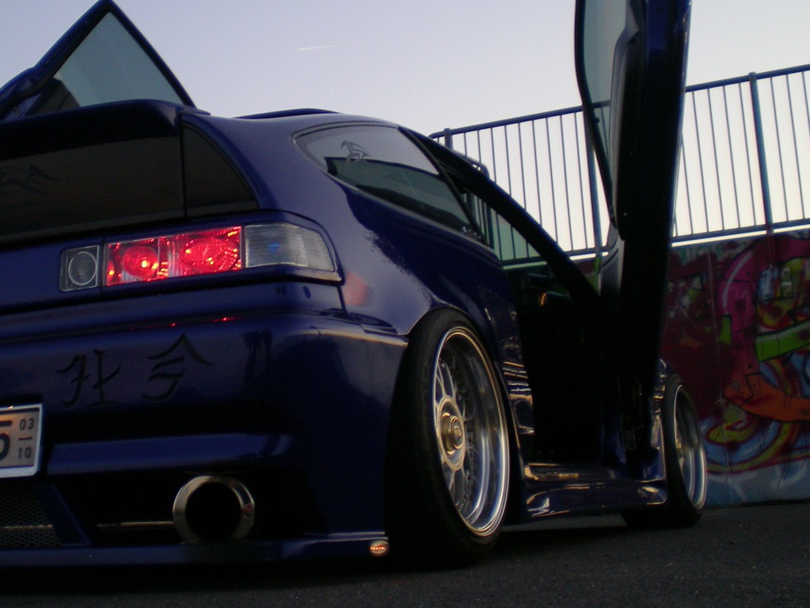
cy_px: 237
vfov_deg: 24.8
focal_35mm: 59
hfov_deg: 32.5
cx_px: 294
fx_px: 1381
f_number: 3.1
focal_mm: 6.3
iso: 84
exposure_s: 1/60
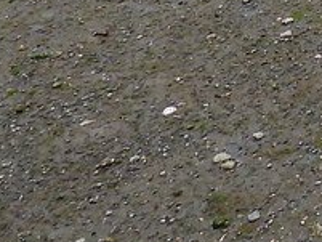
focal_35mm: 153
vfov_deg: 8.3
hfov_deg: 10.7
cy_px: -481
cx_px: 815
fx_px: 1424
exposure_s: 1/1000
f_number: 2.8
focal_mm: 4.3
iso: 100
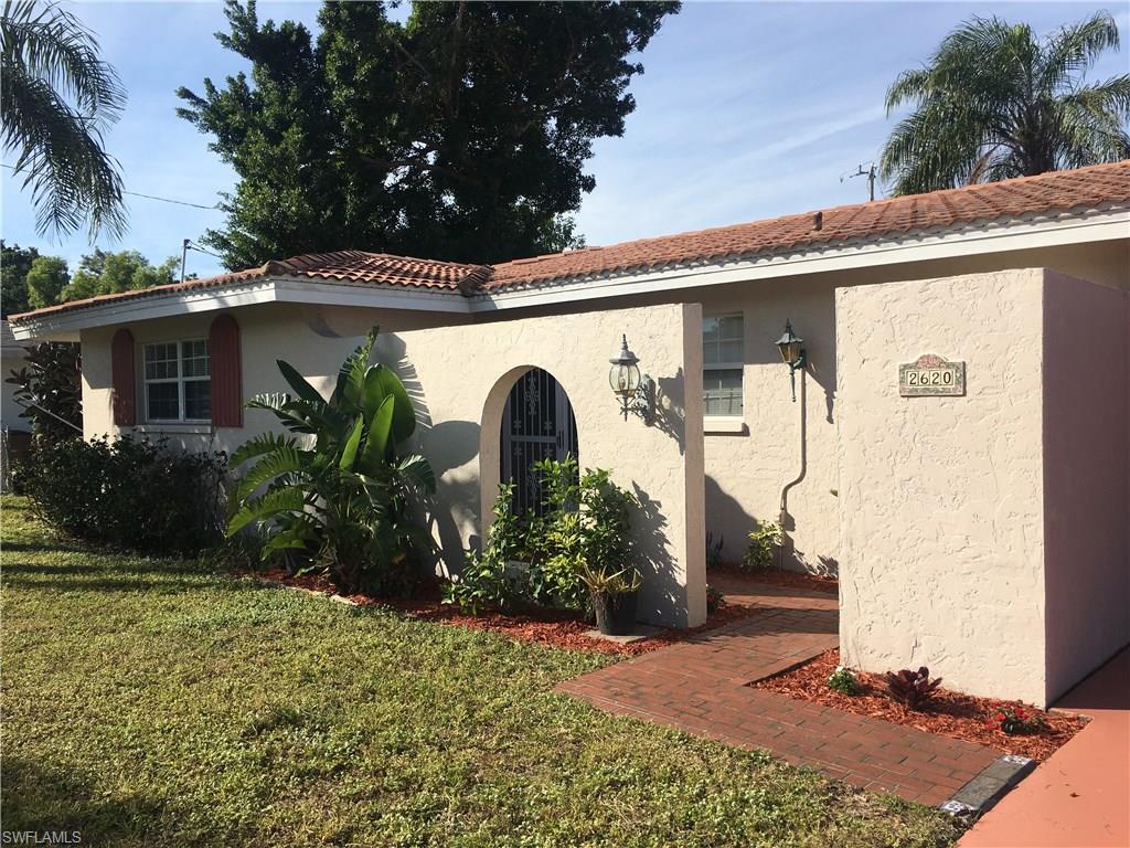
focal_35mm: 29
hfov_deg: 61.7
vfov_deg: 48.2
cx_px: 565
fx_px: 947
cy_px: 424
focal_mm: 4.15
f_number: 2.2
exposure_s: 1/1876
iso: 25
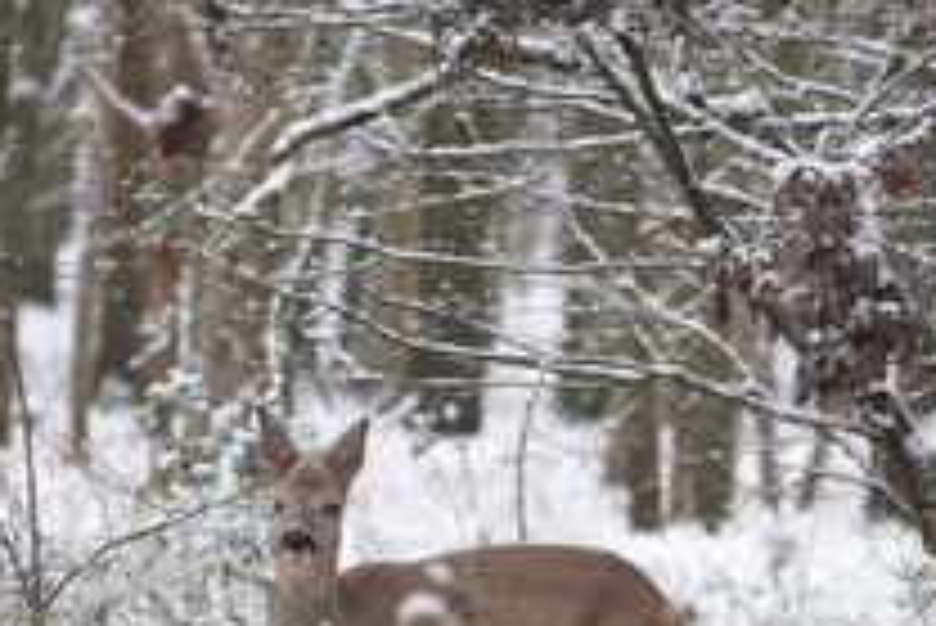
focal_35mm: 1324
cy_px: 403
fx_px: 34447
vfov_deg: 1.0
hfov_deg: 1.6
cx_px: 518
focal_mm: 220
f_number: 4
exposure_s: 1/250
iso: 1000
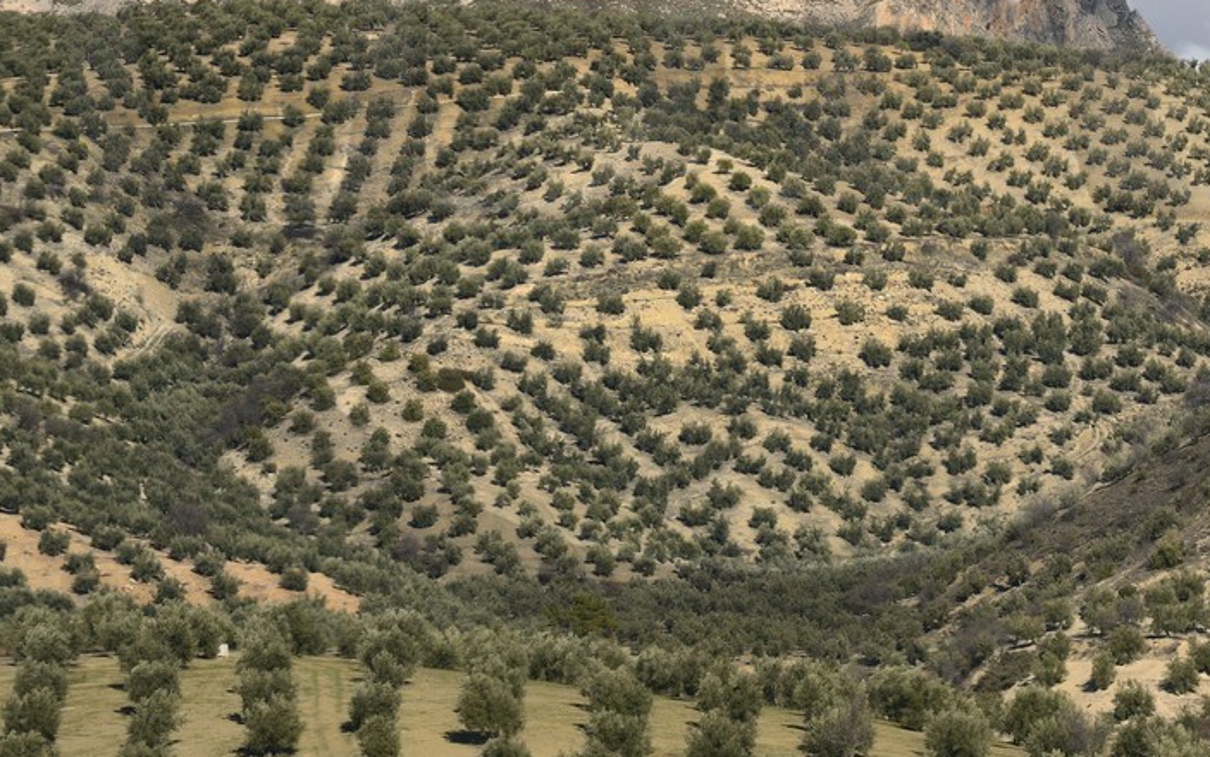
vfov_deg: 4.7
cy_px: -60
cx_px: 761
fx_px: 9171
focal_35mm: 278
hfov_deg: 7.5
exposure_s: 1/800
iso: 400
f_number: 11
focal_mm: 120
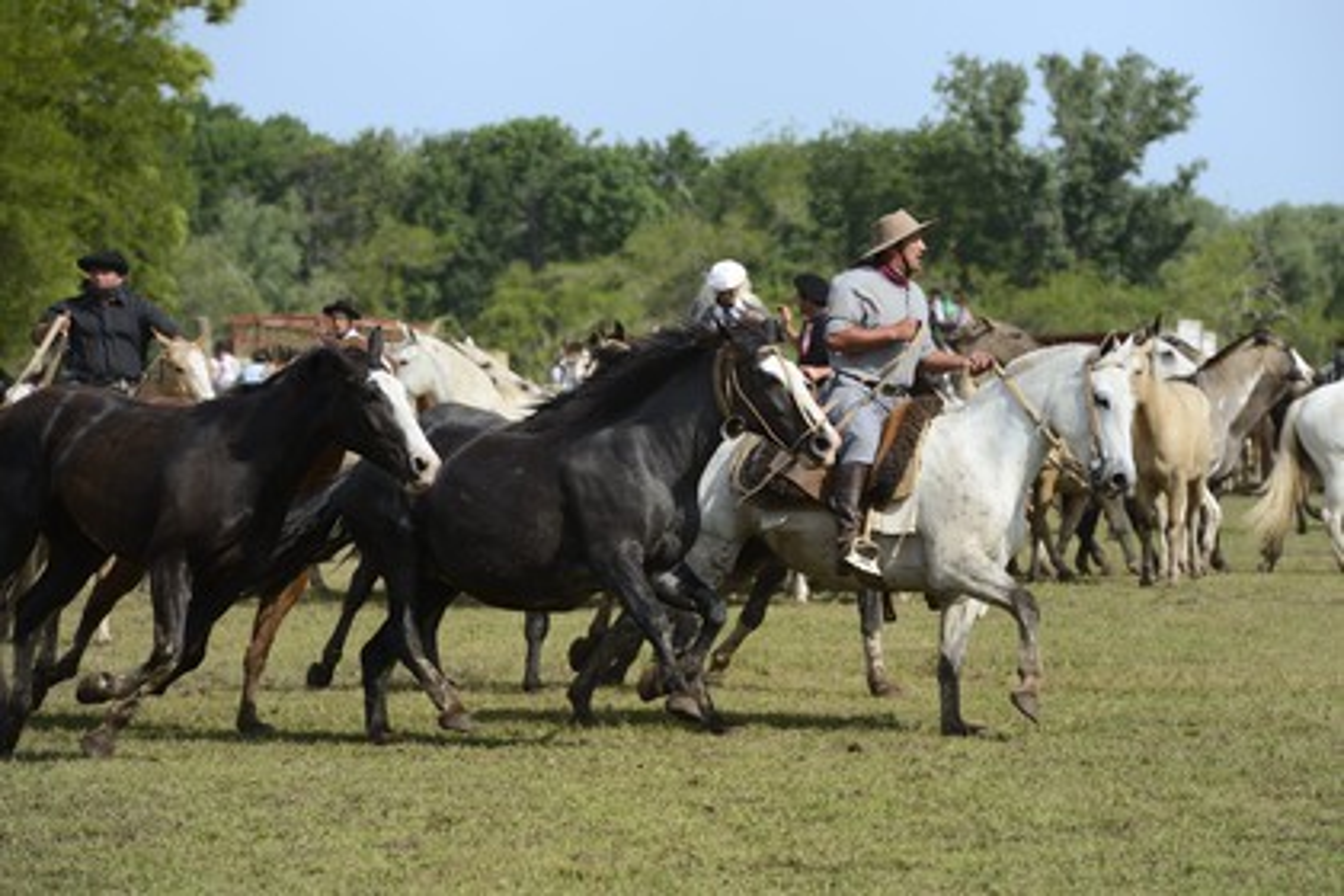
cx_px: 672
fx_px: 7466
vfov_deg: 6.9
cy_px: 448
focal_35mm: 200
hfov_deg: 10.3
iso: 400
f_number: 8
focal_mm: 200
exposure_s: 1/1000
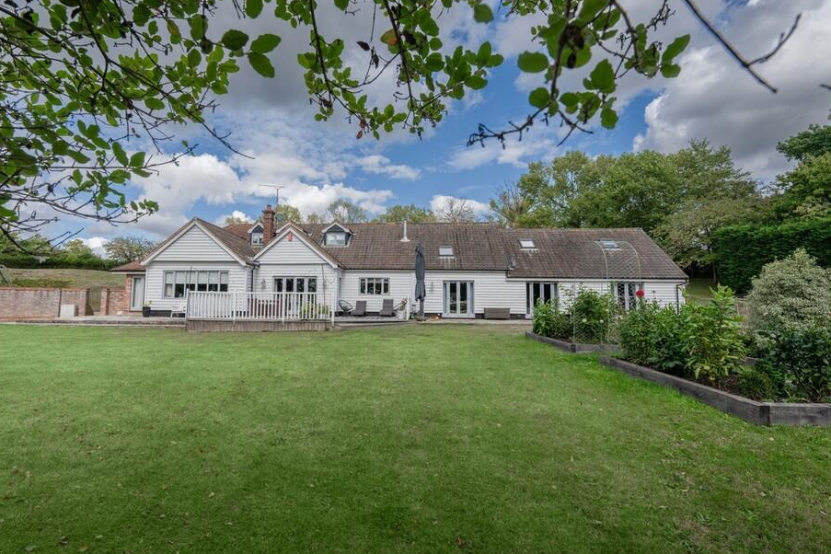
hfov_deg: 91.2
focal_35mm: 18
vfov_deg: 68.7
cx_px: 386
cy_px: 274
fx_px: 405
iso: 250
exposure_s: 1/640
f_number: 8
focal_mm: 15.5
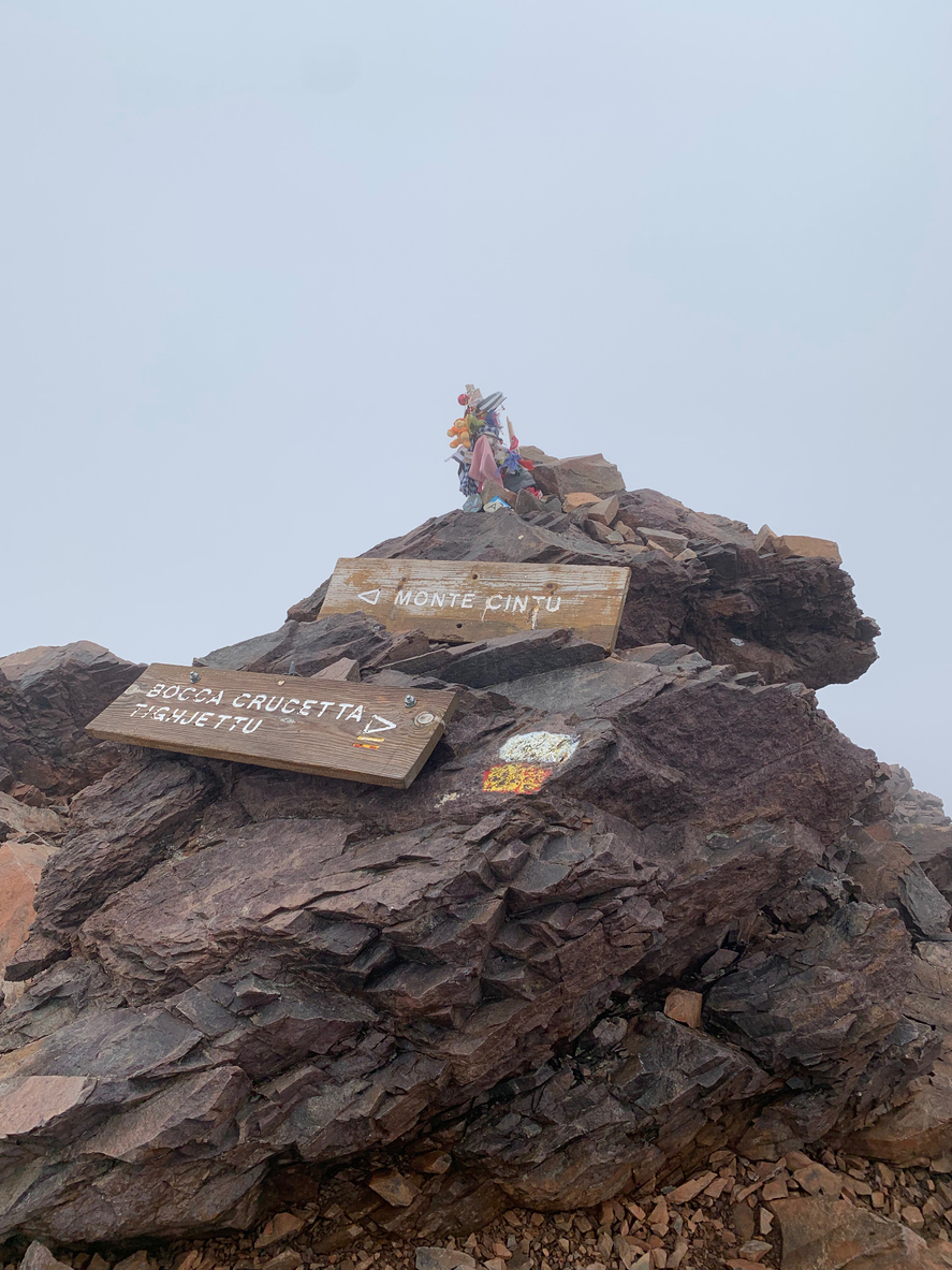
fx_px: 954
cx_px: 476
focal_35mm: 26
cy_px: 635
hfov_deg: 53.1
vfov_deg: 67.3
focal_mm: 4.25
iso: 25
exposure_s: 1/1235
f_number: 1.8
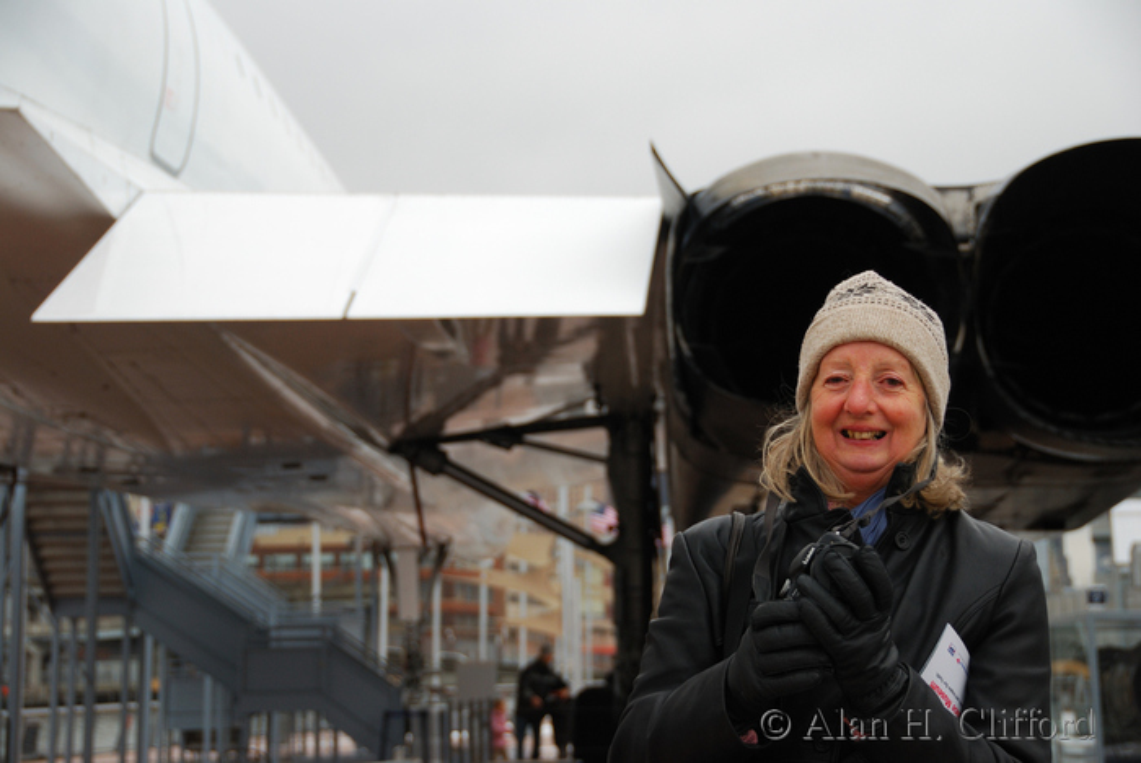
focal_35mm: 75
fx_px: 2379
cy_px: 382
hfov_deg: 27.0
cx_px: 570
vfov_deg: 18.2
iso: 180
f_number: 4.8
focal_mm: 50
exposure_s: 1/125
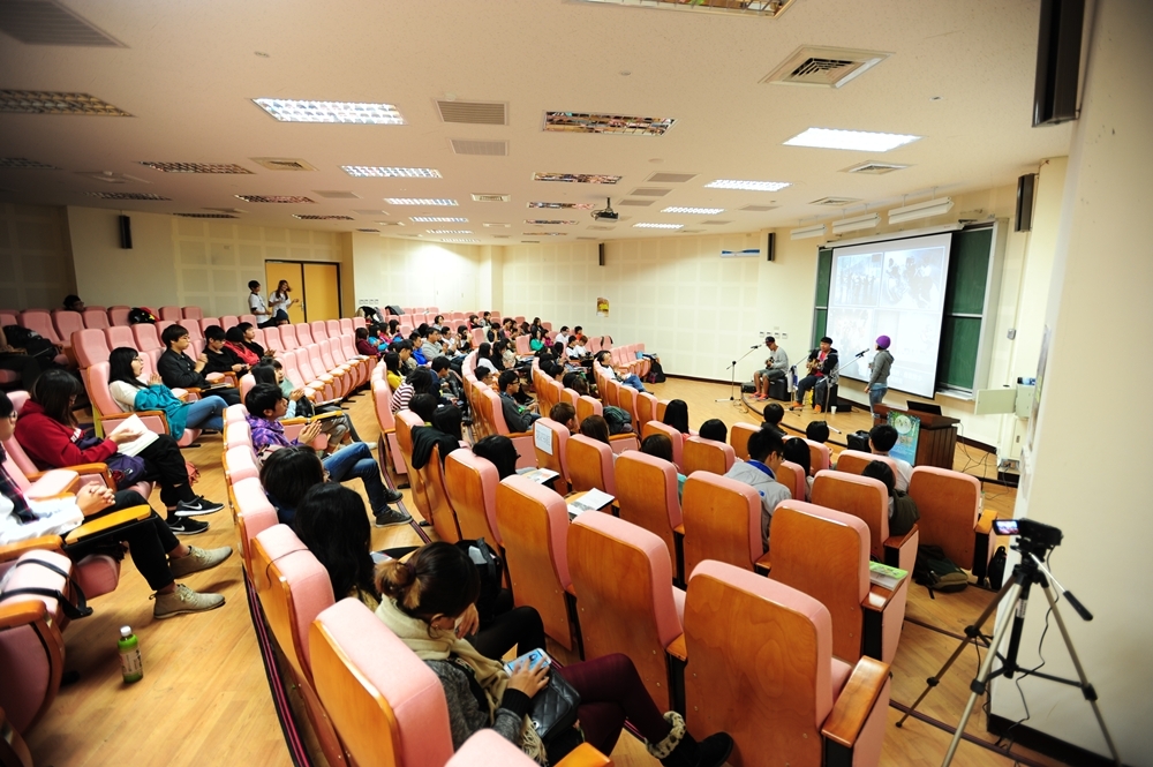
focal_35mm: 17
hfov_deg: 93.3
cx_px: 576
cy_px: 384
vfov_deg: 70.3
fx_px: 544
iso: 200
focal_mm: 17
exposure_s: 1/15
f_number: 2.8
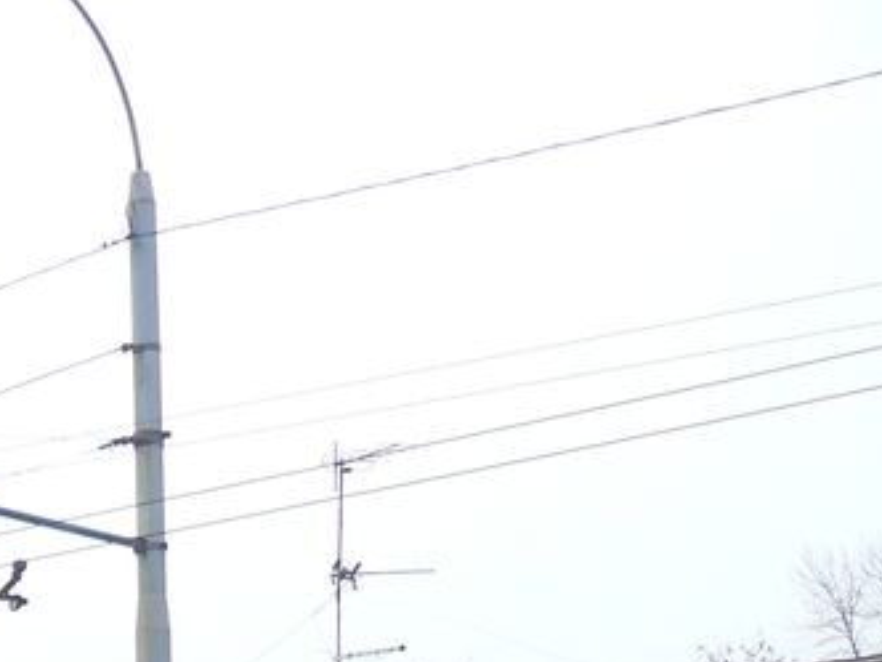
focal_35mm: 111
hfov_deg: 16.1
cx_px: -462
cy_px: 1018
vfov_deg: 12.6
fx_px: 2828
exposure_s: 1/400
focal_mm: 6
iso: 200
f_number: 2.8
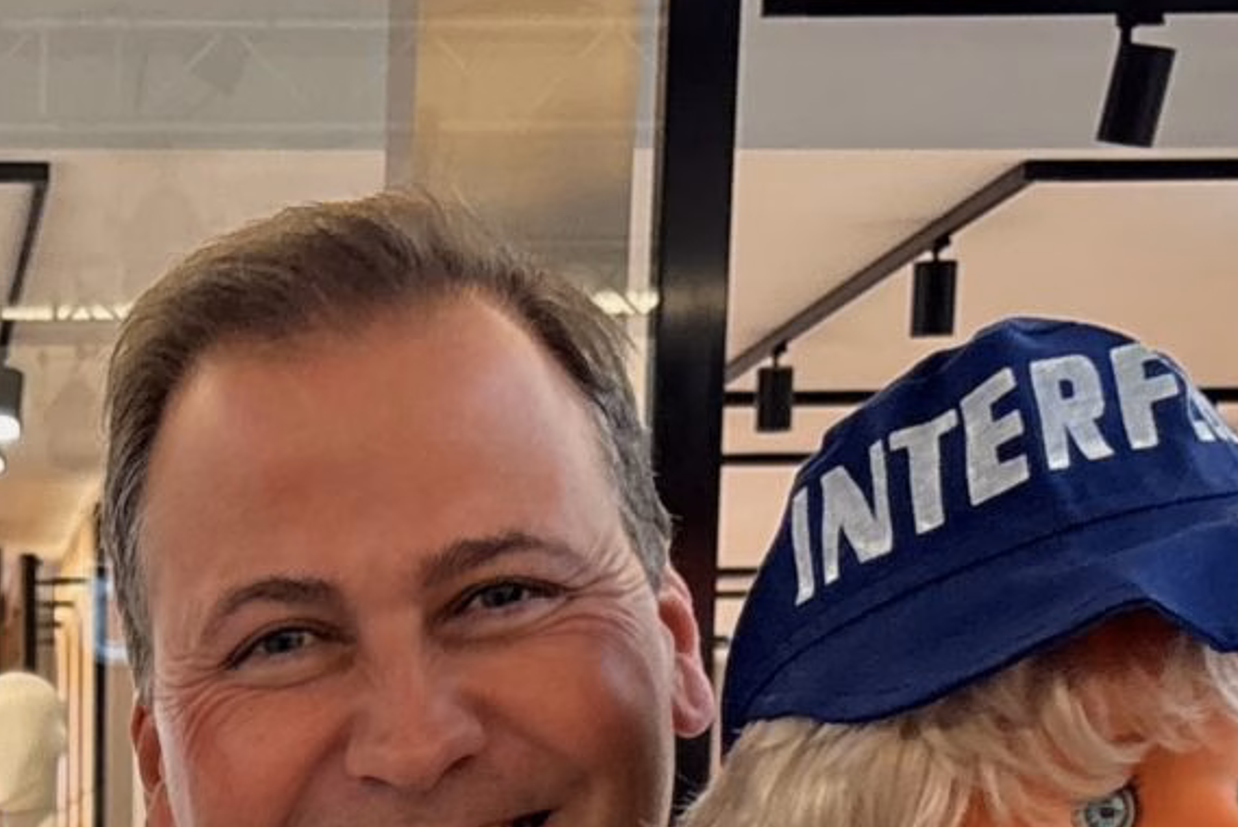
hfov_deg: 17.4
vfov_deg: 10.5
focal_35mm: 114
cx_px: -96
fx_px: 3922
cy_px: 1898
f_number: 1.6
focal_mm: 5.96
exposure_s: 1/100
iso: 100
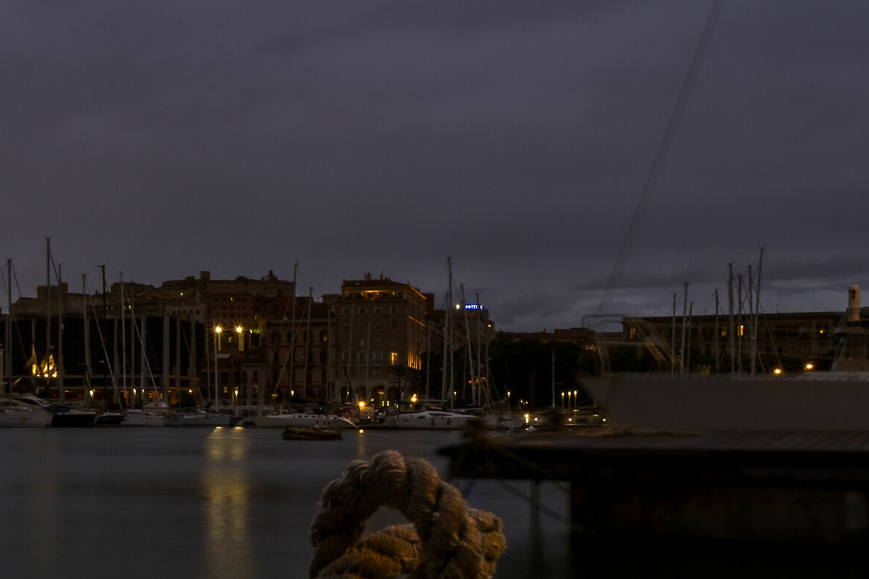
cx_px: 328
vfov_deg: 27.2
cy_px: 423
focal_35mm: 49
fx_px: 1183
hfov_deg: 40.1
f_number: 22
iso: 200
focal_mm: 16
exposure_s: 5
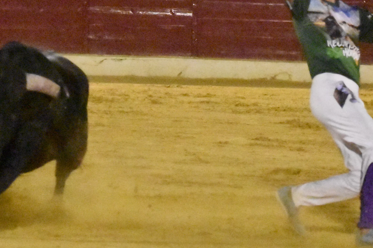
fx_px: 3878
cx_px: 181
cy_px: 93
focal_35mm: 374
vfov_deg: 3.7
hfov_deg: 5.5
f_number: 5.6
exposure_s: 1/400
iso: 25600
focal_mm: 95
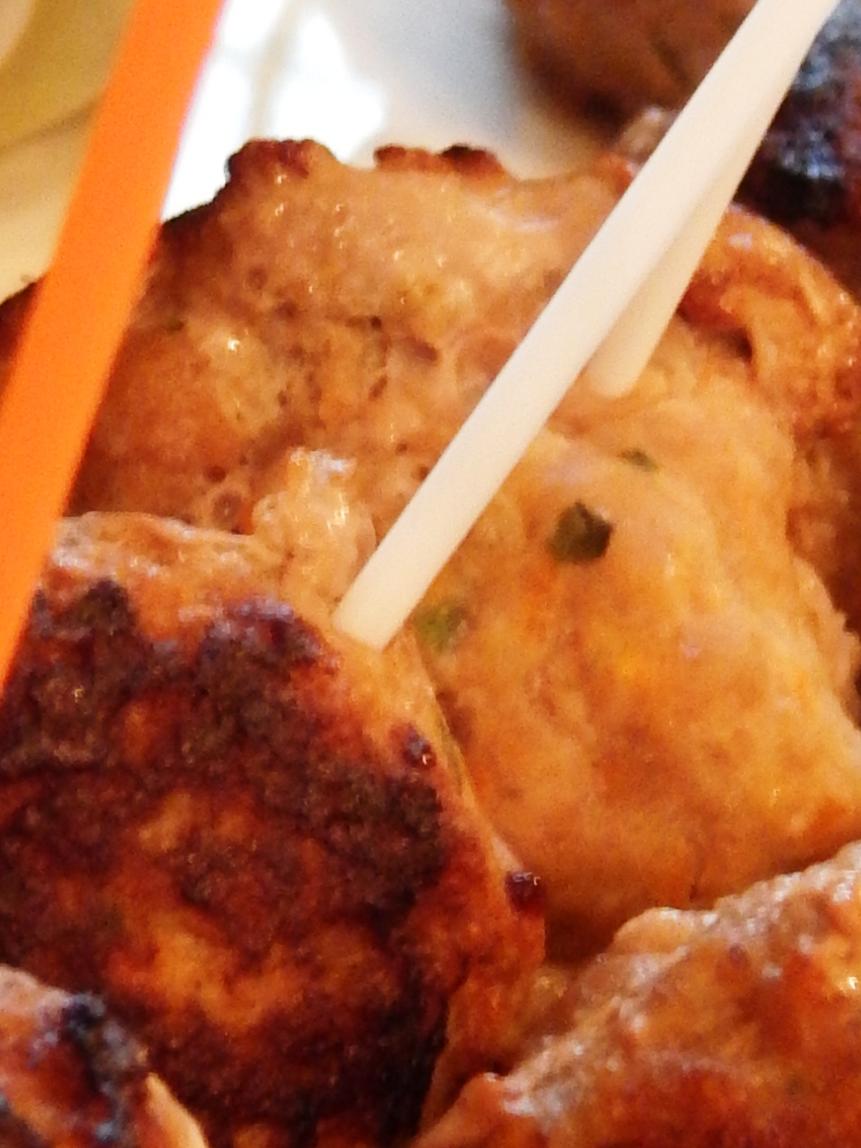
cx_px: 58
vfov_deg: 10.3
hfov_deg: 7.7
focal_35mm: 192
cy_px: 286
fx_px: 6367
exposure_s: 1/8
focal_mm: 9.7
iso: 450
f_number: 3.8
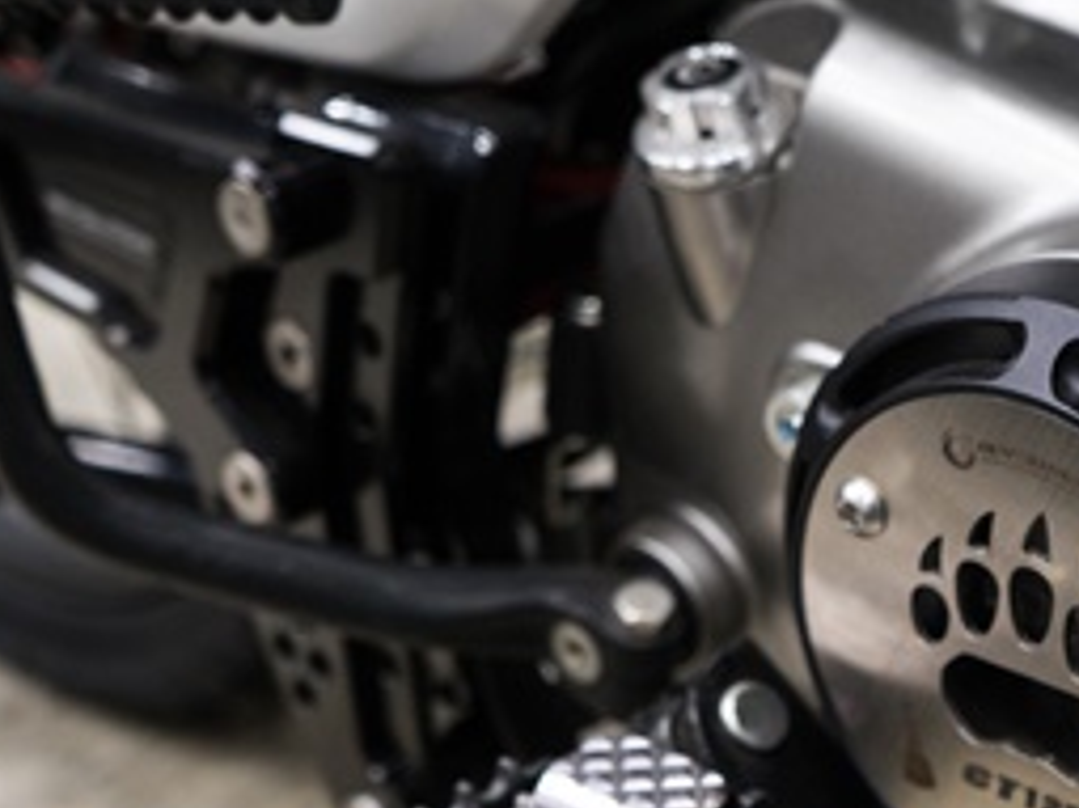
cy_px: 641
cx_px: 880
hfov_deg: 25.8
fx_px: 2306
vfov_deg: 19.7
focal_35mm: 74
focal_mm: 28
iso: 400
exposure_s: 1/40
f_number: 4
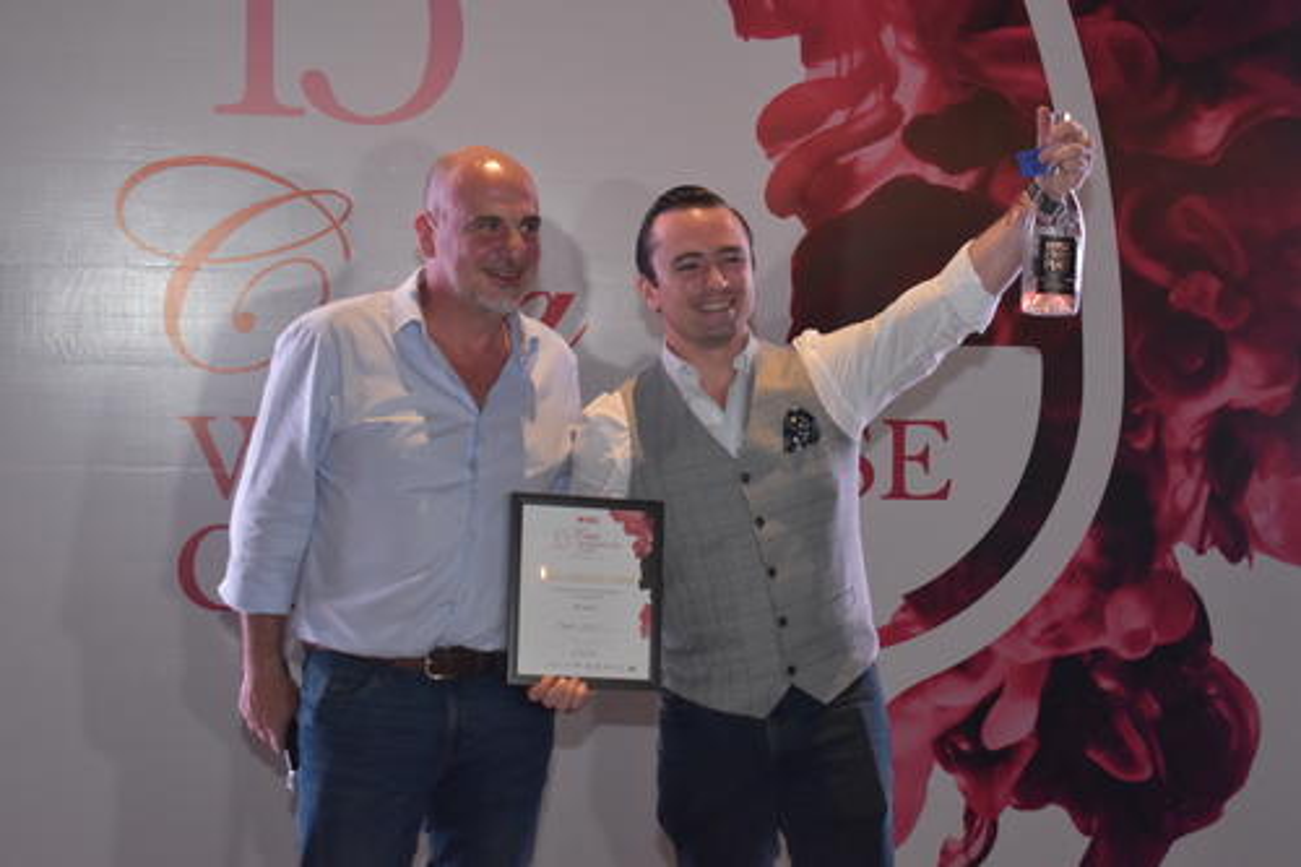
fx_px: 2493
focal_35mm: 69
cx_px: 650
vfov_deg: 19.7
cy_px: 434
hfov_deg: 29.3
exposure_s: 1/125
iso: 2000
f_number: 5.6
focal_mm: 46
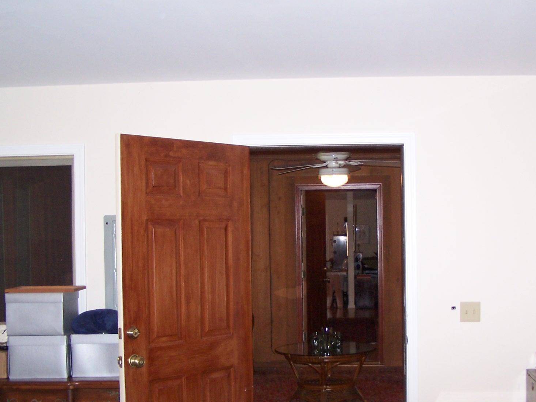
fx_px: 821
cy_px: 225
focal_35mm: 53
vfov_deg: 27.5
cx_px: 339
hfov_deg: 35.9
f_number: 2.8
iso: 140
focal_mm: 6.3
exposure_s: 1/60
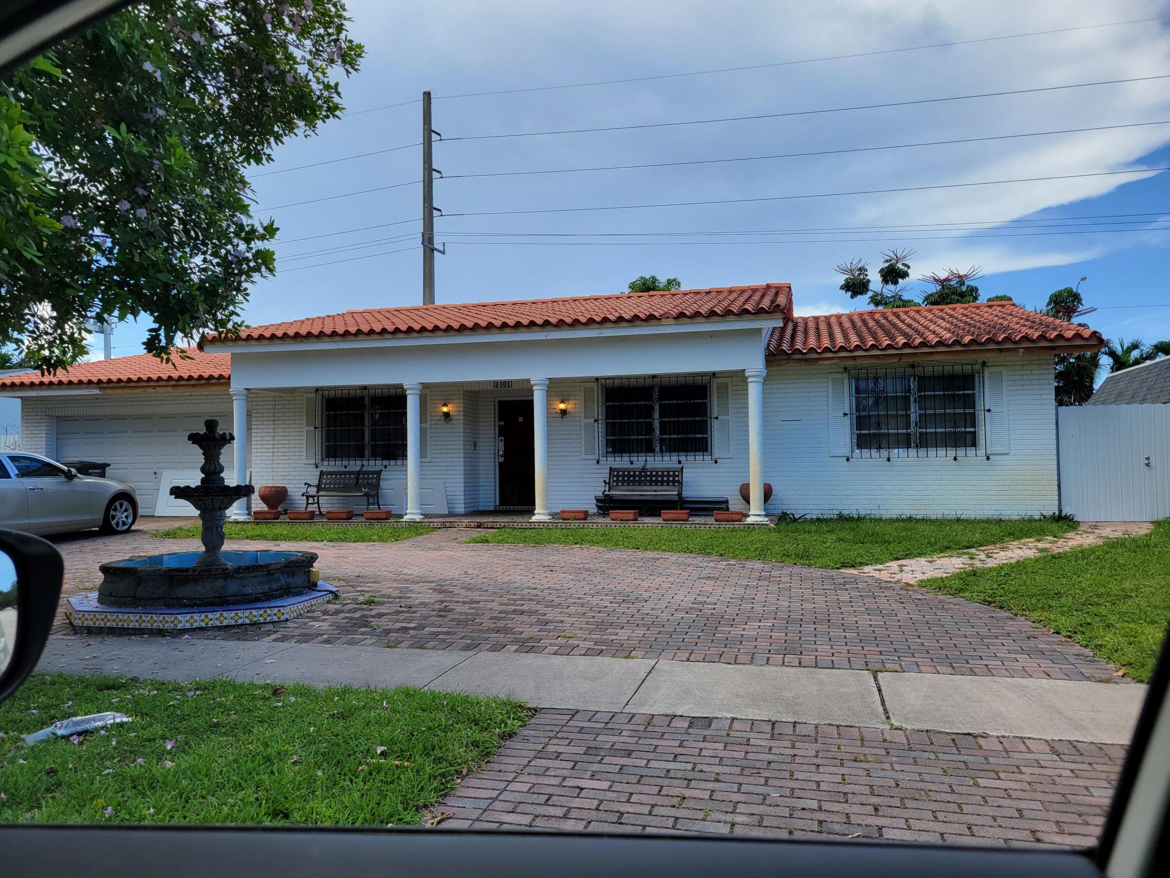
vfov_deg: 53.1
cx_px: 585
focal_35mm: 26
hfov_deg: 67.3
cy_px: 439
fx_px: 879
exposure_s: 1/1290
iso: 40
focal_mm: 5.4
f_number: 1.8
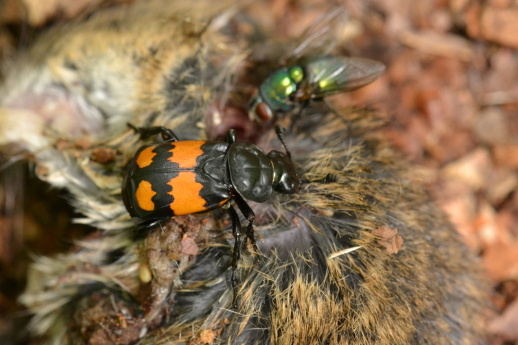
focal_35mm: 128
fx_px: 1834
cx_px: 259
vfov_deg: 10.7
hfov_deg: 16.1
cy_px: 172
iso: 1600
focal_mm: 85
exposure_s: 1/15
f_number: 11
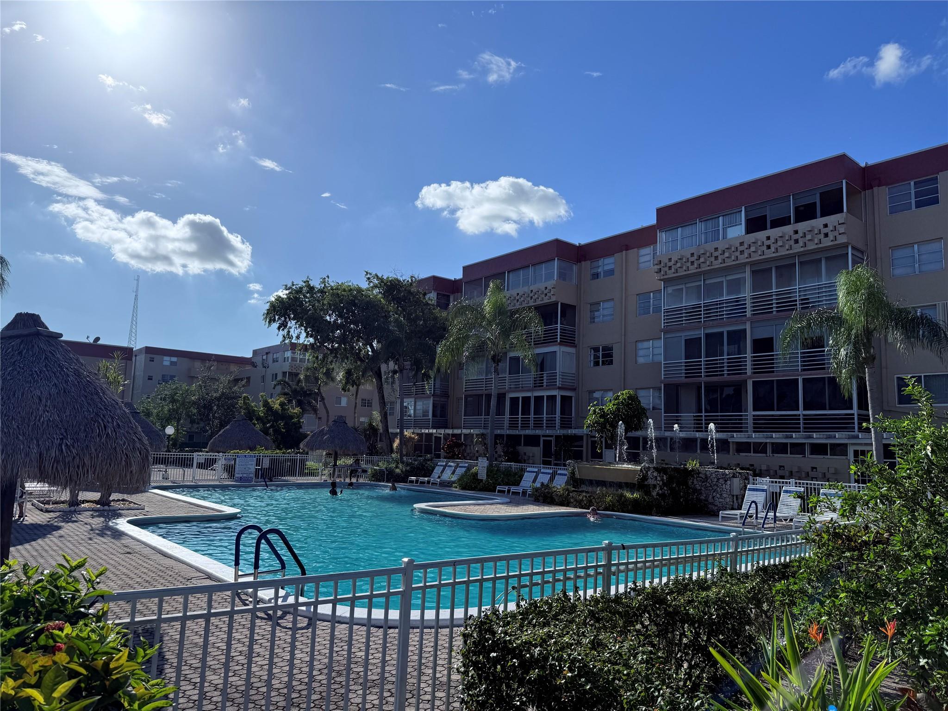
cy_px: 356
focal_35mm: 24
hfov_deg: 71.6
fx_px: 657
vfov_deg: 56.8
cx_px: 474
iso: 80
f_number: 1.78
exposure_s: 1/8130
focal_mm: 6.76
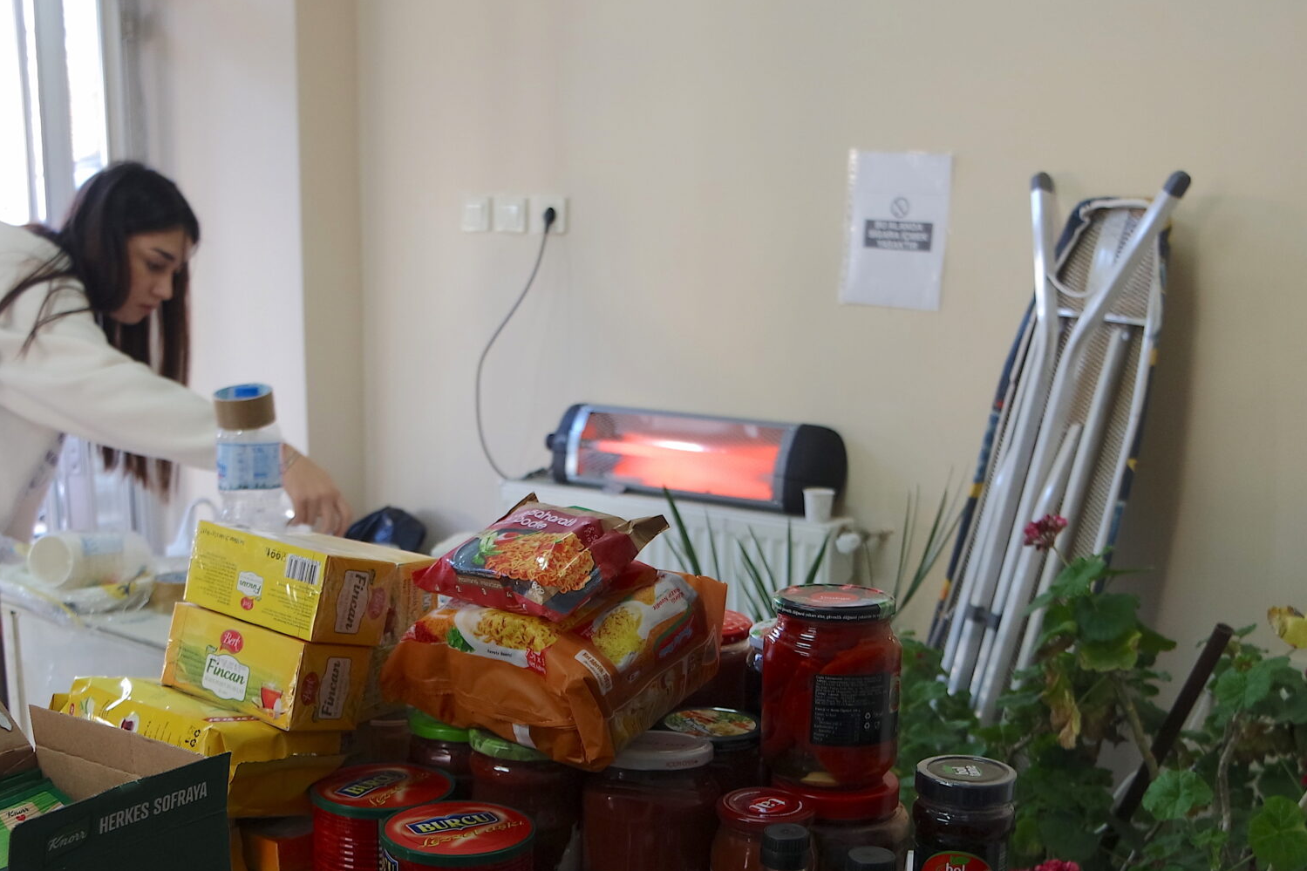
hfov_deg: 47.3
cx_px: 568
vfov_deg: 32.1
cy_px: 644
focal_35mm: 41
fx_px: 1488
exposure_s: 1/30
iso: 400
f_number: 3.5
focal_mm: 16
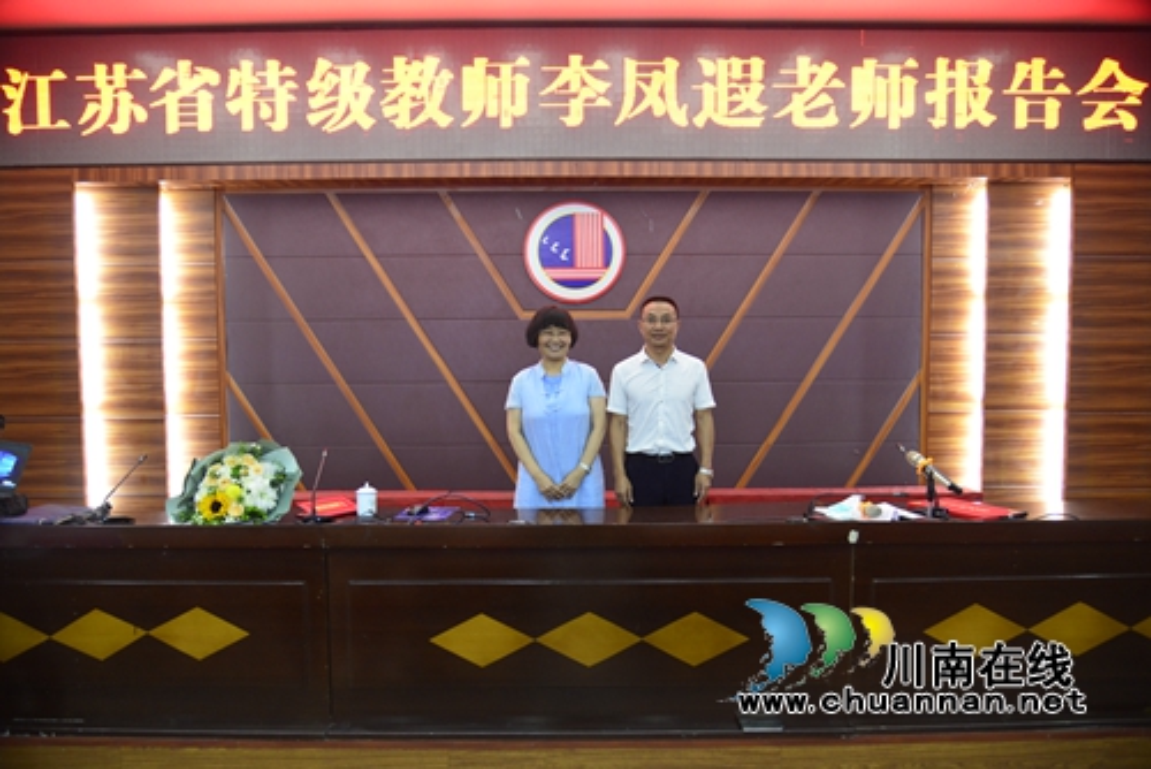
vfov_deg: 53.2
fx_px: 768
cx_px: 576
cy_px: 384
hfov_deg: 73.7
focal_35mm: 24
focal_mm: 24
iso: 2000
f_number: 4
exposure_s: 1/25
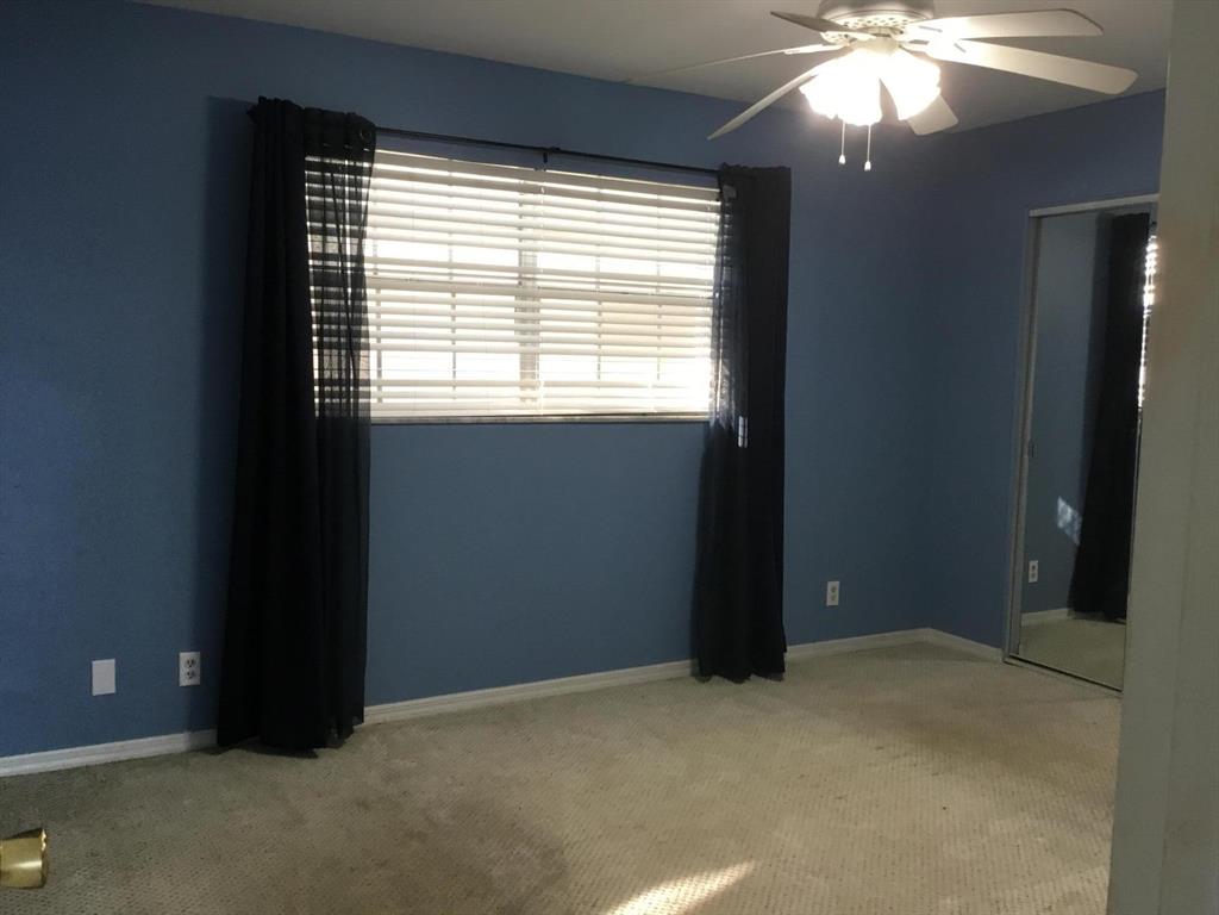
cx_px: 610
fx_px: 1092
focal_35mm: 31
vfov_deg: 45.4
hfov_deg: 58.4
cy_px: 458
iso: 32
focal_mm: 3.3
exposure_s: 1/30
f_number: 2.4
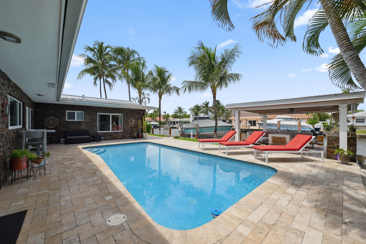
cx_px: 183
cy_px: 122
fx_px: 142
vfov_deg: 81.2
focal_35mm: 14
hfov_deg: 104.3
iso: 250
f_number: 7.1
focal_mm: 14
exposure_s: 1/640
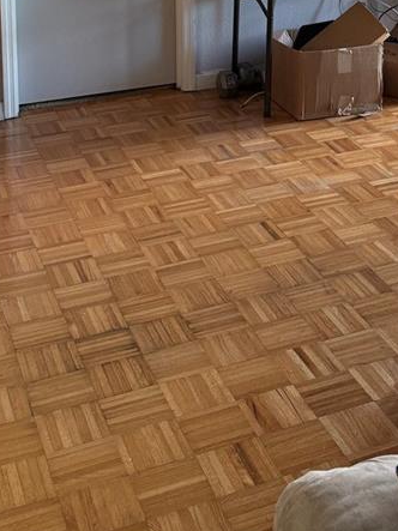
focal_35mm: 65
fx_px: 997
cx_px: 337
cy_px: -99
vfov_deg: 26.6
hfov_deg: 22.2
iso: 200
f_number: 1.78
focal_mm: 6.76
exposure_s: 1/65
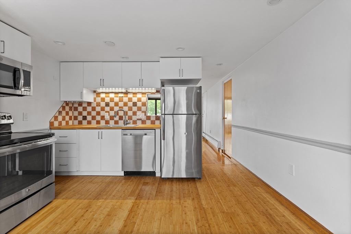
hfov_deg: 96.7
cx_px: 176
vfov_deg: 73.8
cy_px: 117
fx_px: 156
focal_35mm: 16
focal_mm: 16
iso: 320
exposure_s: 1/2.5
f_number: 7.1
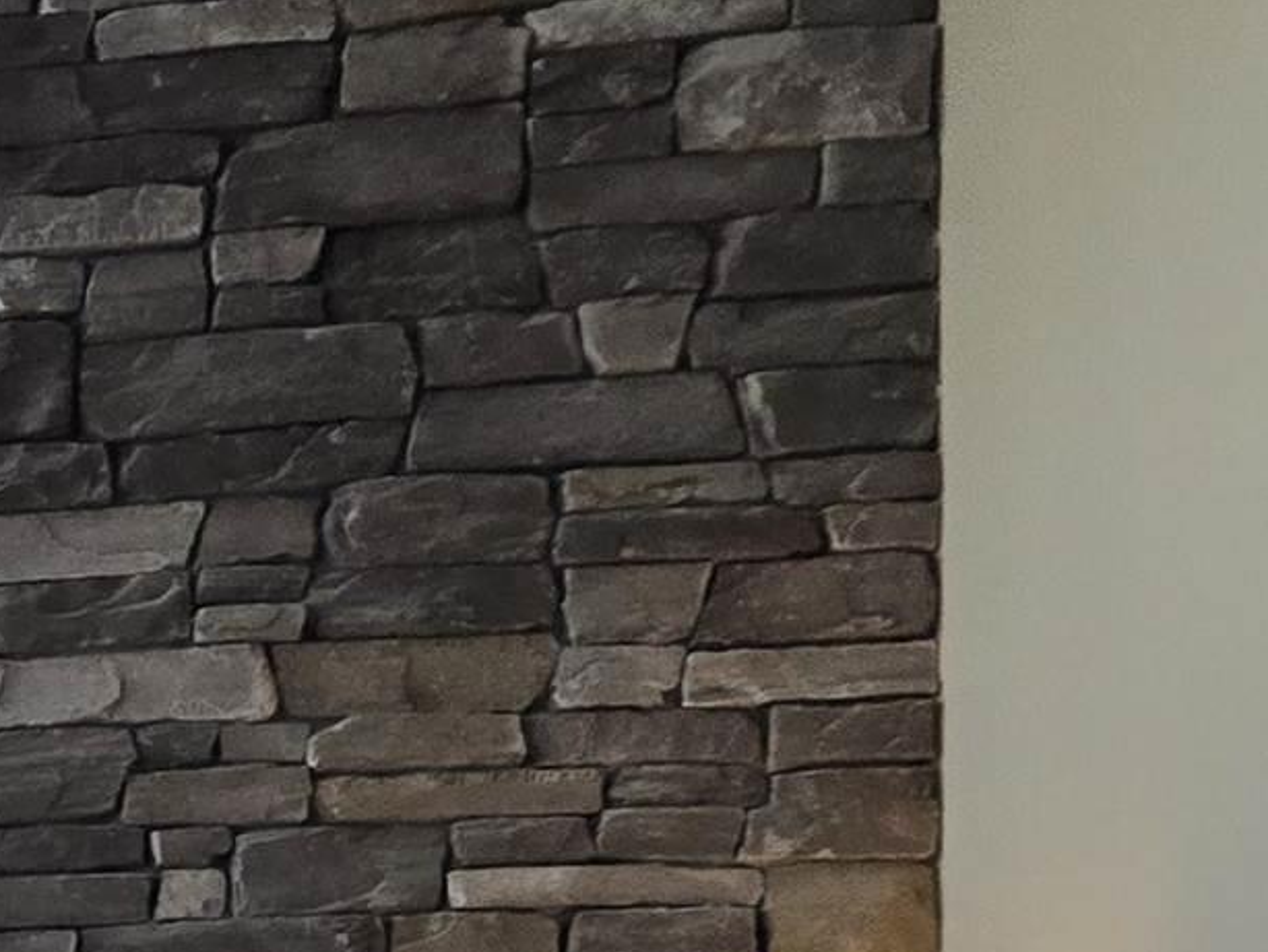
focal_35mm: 115
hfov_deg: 13.2
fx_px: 4214
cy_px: 1908
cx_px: -1698
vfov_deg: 11.6
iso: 125
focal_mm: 6.3
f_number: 1.7
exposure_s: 1/120
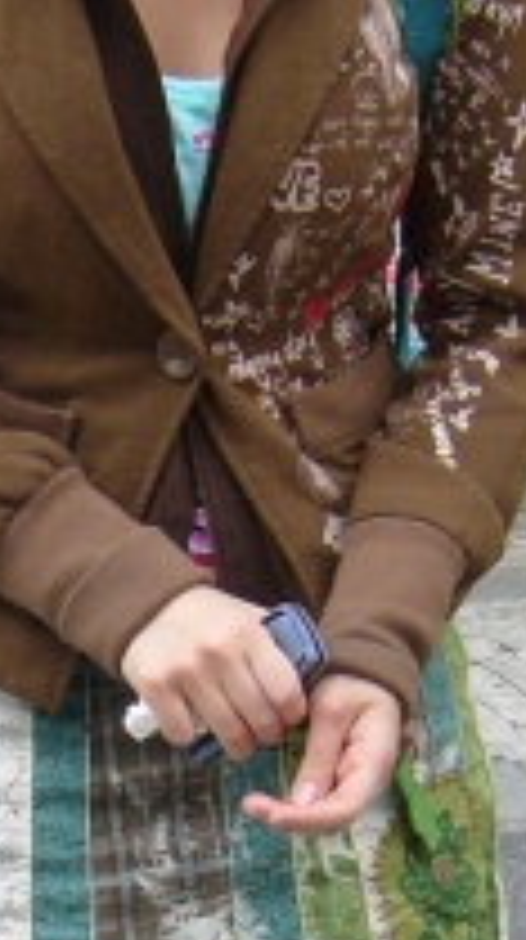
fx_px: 3409
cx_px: 20
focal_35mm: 137
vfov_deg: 15.7
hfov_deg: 8.8
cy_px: 603
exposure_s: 1/100
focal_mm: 5.8
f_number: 2.8
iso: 100
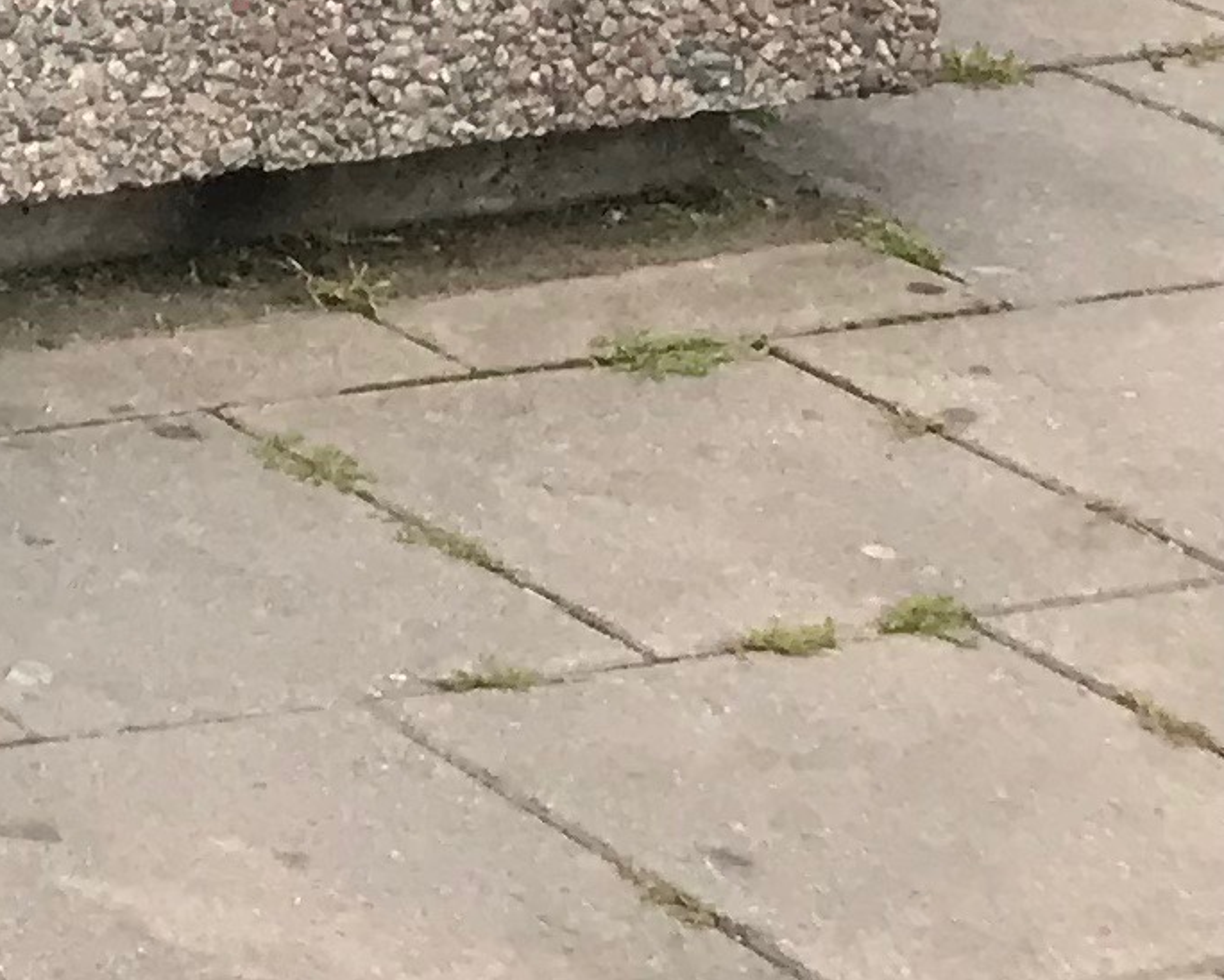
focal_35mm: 161
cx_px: -2382
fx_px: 5836
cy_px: -1207
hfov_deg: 9.5
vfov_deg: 8.9
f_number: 1.8
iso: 20
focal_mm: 3.99
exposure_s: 1/818
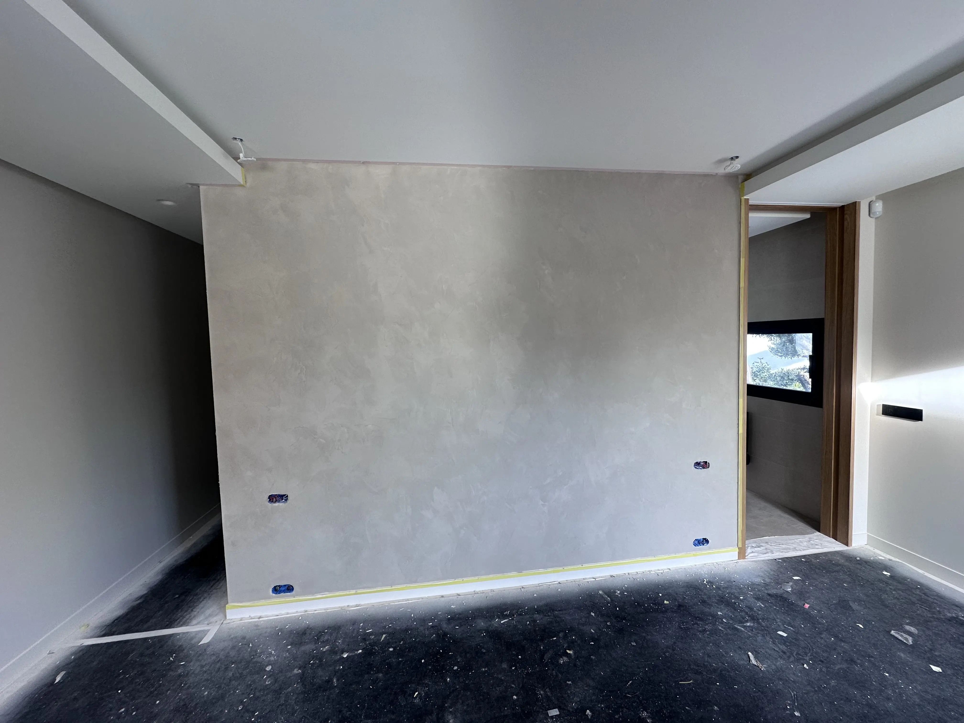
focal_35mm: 14
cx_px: 482
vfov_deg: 85.7
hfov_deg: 102.1
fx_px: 390
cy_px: 362
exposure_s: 1/100
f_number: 2.2
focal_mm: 2.22
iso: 64
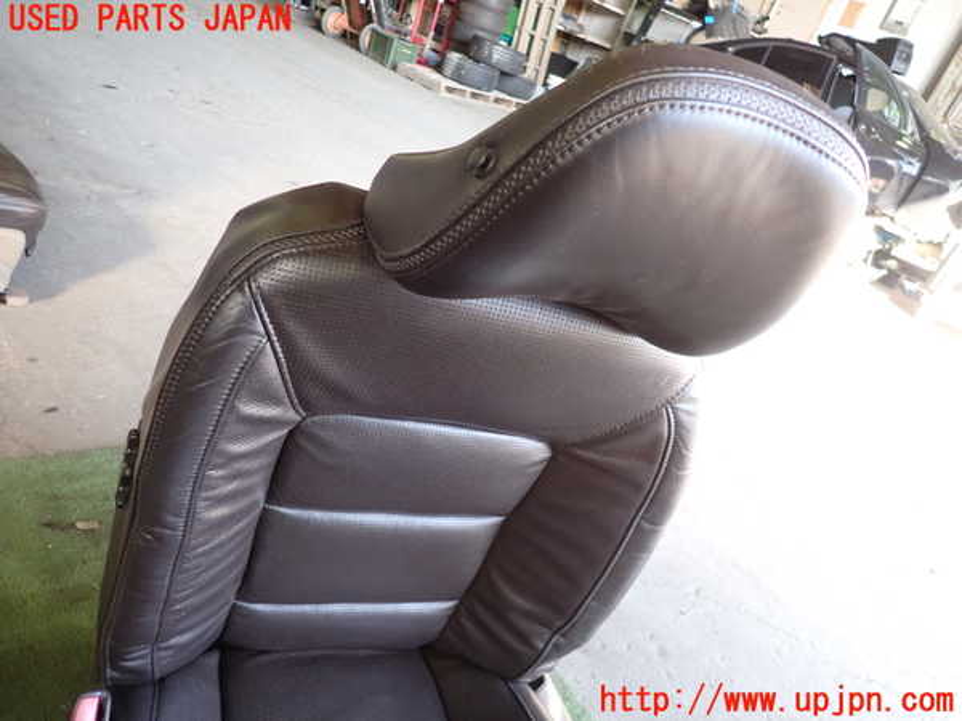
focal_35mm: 25
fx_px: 695
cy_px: 360
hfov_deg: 69.4
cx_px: 481
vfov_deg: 54.9
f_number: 2
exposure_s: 1/60
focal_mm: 4.5
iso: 200
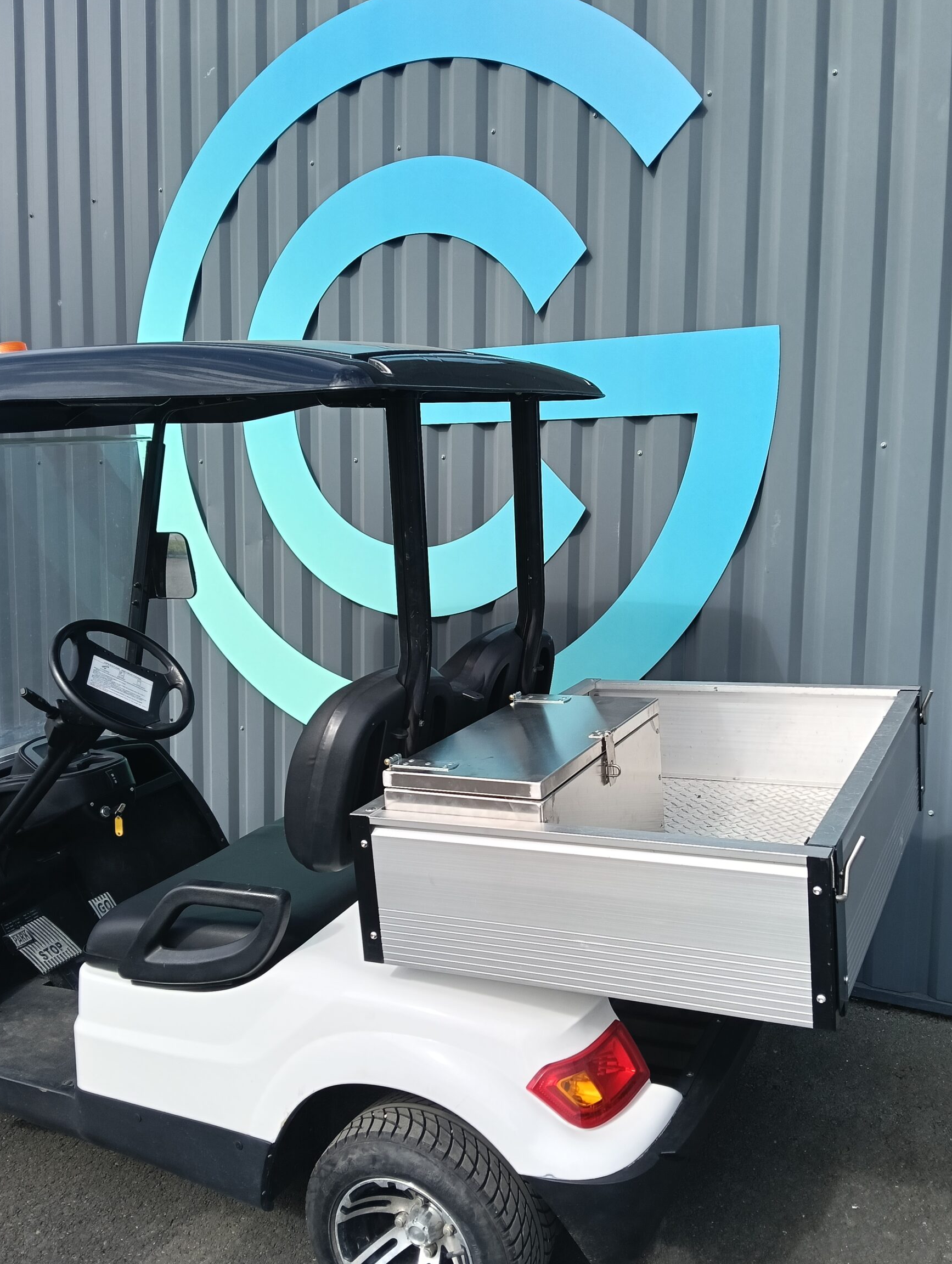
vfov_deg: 59.9
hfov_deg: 46.9
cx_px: 516
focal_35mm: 30
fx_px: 1097
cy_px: 662
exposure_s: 1/439
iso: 50
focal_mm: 3.98
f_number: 1.8
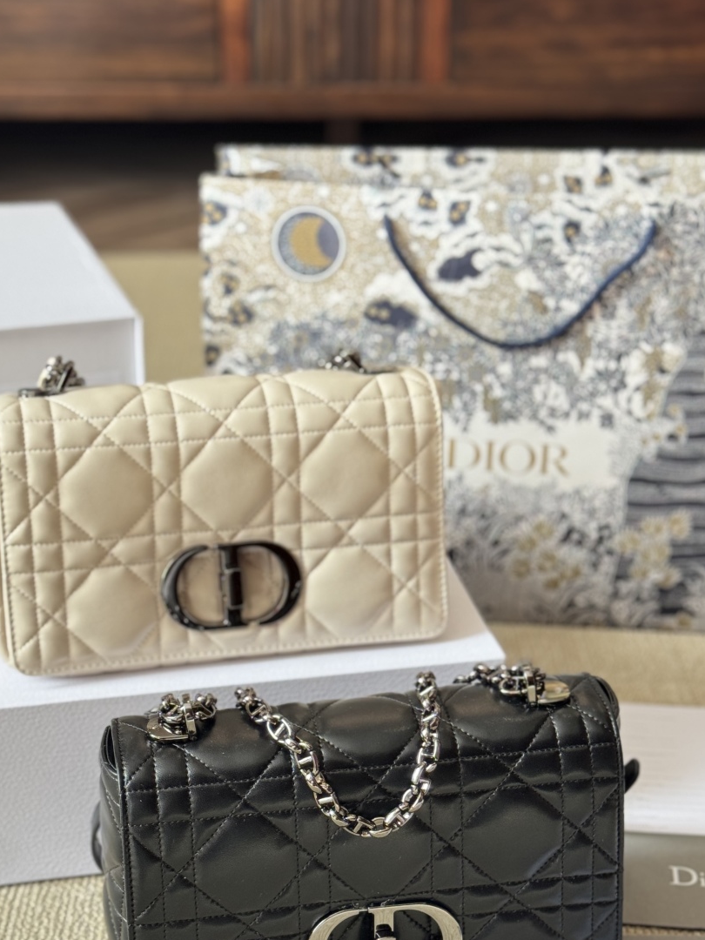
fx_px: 1738
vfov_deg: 30.2
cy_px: 534
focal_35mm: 64
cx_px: 307
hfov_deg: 22.9
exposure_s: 1/75
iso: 100
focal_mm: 6.76
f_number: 1.78
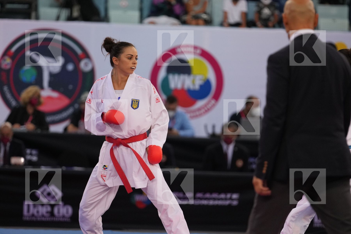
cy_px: 117
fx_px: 2925
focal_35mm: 300
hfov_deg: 6.9
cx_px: 176
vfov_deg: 4.6
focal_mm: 200
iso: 1600
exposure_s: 1/1000
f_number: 2.8
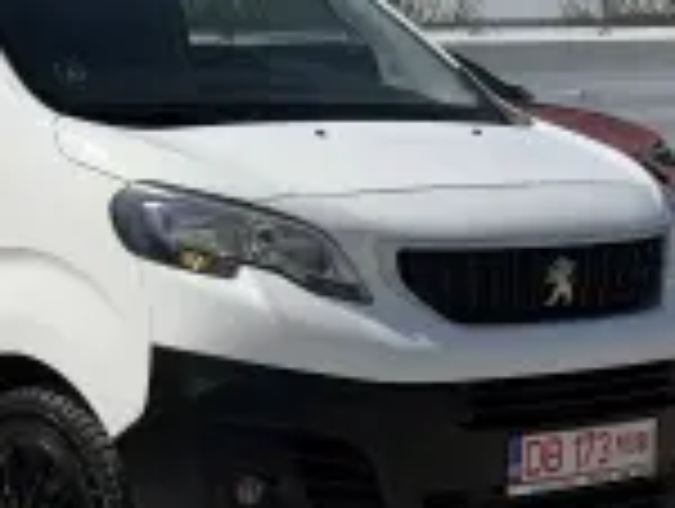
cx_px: 90
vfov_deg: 12.9
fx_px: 2246
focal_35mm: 115
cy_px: 355
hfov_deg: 16.9
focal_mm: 6.76
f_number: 1.78
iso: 80
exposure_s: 1/13333
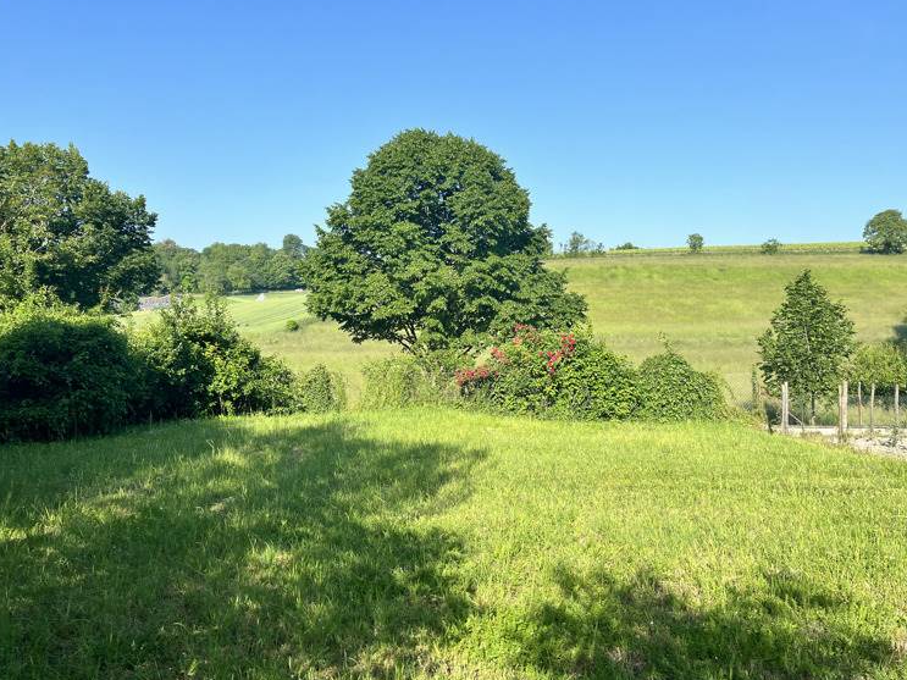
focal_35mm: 28
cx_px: 459
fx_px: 734
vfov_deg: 49.7
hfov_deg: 63.5
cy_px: 327
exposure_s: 1/2463
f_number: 1.6
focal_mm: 5.1
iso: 50
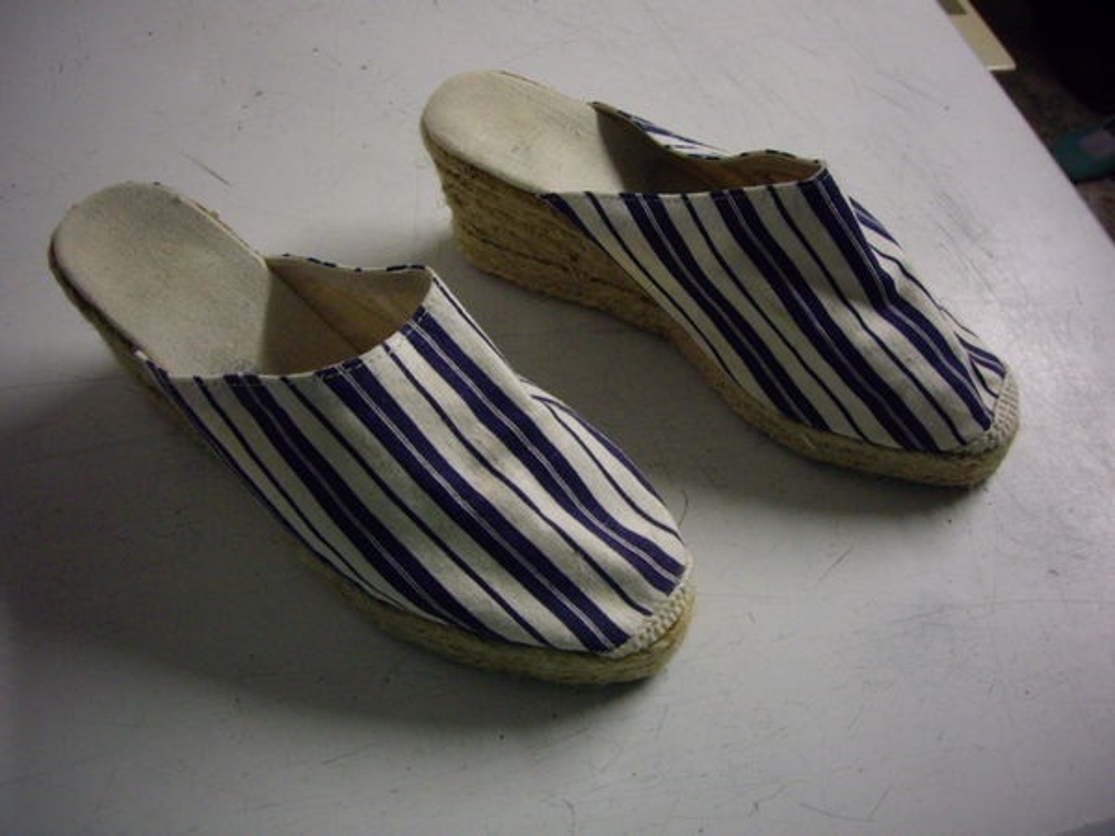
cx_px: 558
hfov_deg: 49.0
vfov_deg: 37.7
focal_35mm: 38
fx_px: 1224
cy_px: 418
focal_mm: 6.2
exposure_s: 1/15
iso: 200
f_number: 2.7
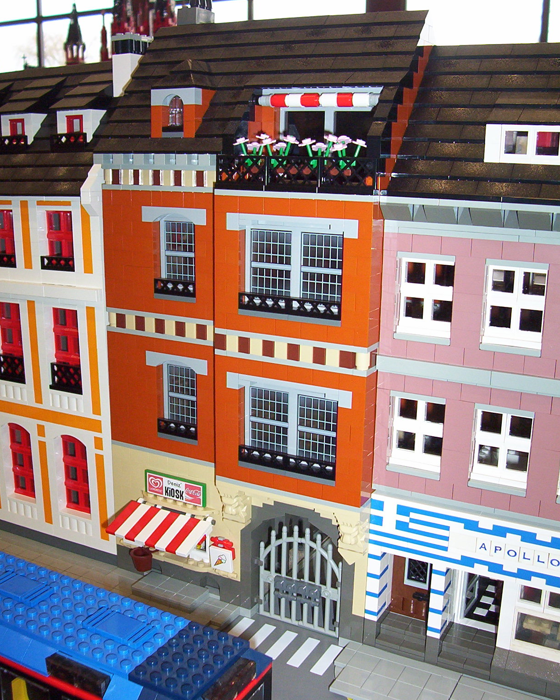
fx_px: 932
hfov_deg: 33.4
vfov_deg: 41.1
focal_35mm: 45
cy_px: 370
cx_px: 279
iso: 140
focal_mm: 5.77
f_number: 2.73
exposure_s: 1/60
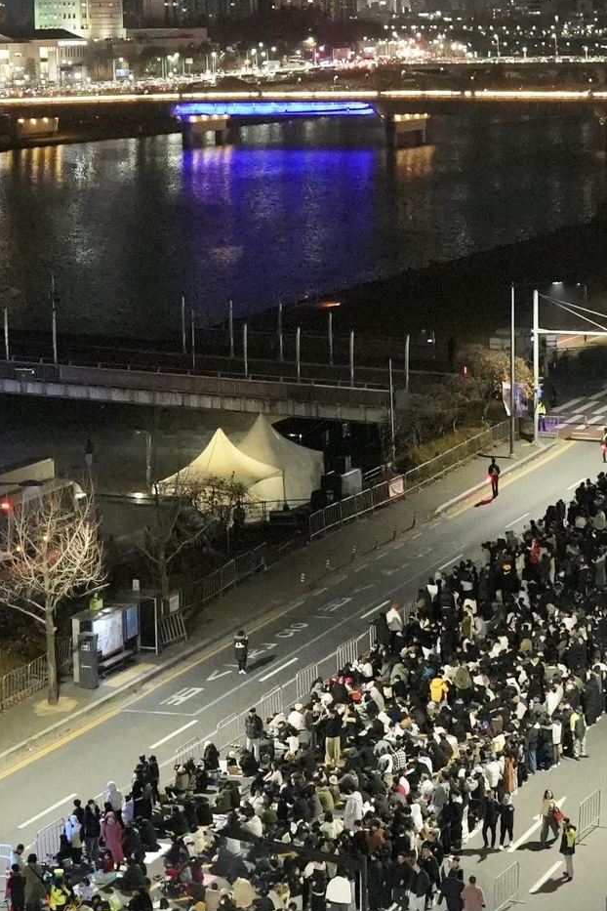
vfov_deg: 24.8
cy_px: 254
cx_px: 431
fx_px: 2048
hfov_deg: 16.8
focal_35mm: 81
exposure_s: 1/114
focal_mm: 24
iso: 12800
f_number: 2.8
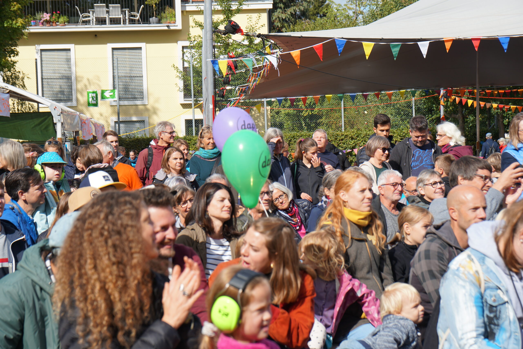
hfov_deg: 19.5
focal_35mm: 105
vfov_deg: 13.0
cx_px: 262
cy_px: 174
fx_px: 1525
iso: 100
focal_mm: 70
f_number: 5
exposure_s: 1/500
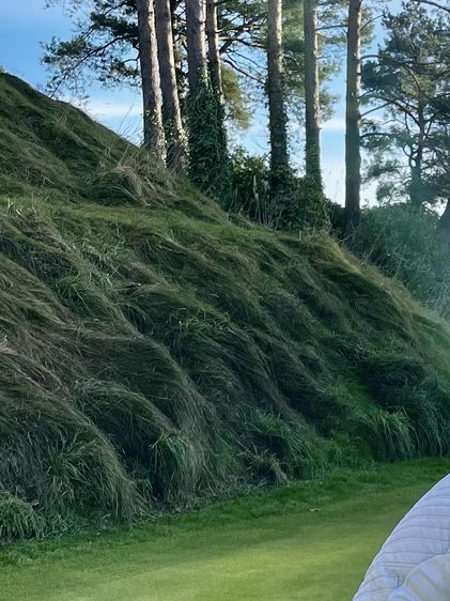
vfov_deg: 24.7
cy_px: 371
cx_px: 590
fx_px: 1370
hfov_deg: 17.5
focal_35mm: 79
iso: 32
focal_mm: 4.2
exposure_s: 1/1949
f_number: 1.6
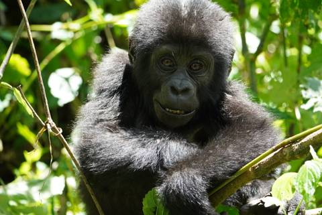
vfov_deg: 6.8
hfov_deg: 10.2
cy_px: 108
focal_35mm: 202
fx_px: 1813
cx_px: 161
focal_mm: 135
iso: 640
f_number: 5.6
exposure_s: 1/250
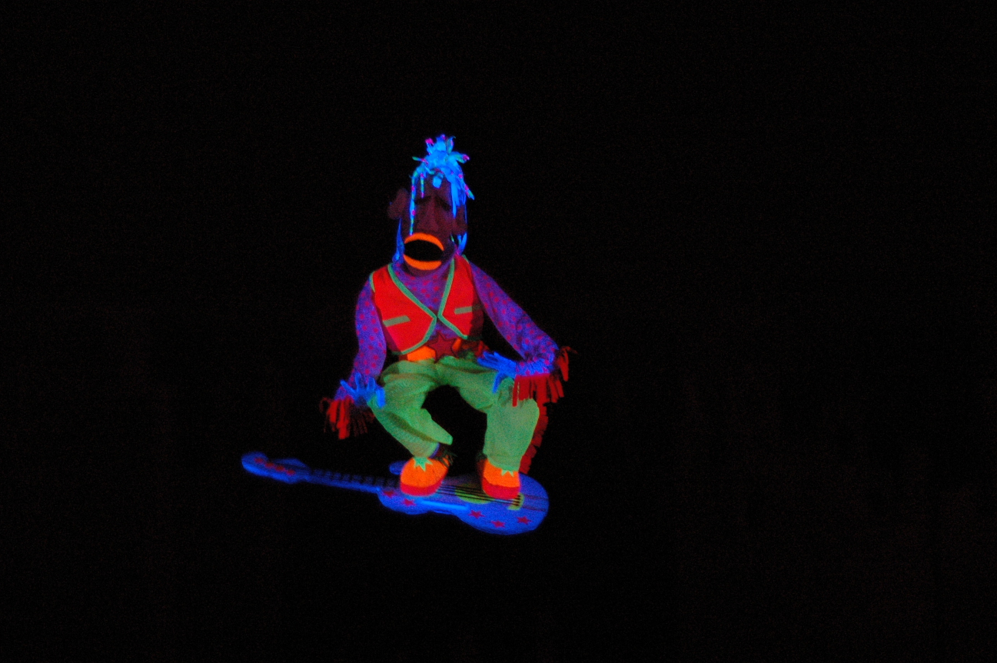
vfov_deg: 15.7
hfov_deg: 23.4
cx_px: 434
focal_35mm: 87
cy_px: 293
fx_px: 2407
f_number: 1.8
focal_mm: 50
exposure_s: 1/10
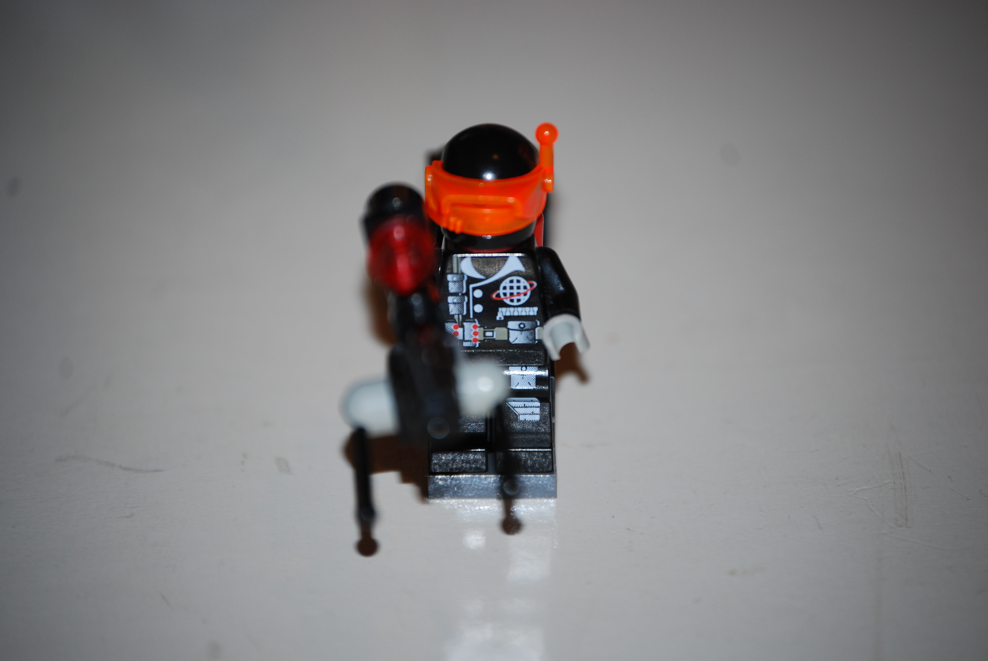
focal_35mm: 195
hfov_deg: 10.5
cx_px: 494
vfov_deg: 7.1
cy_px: 330
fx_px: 5358
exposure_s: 1/60
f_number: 5
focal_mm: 130
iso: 200
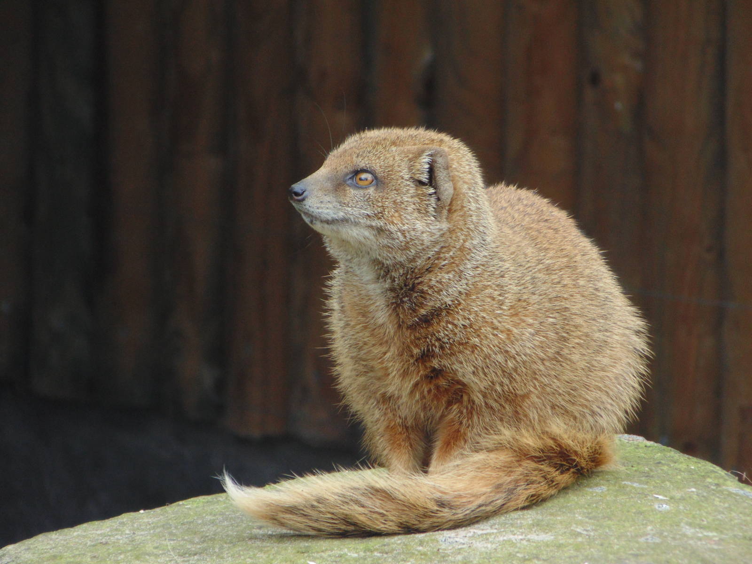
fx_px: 10580
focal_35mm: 487
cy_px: 282
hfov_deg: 4.1
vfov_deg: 3.1
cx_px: 376
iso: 200
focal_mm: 87.3
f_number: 5.9
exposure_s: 1/80
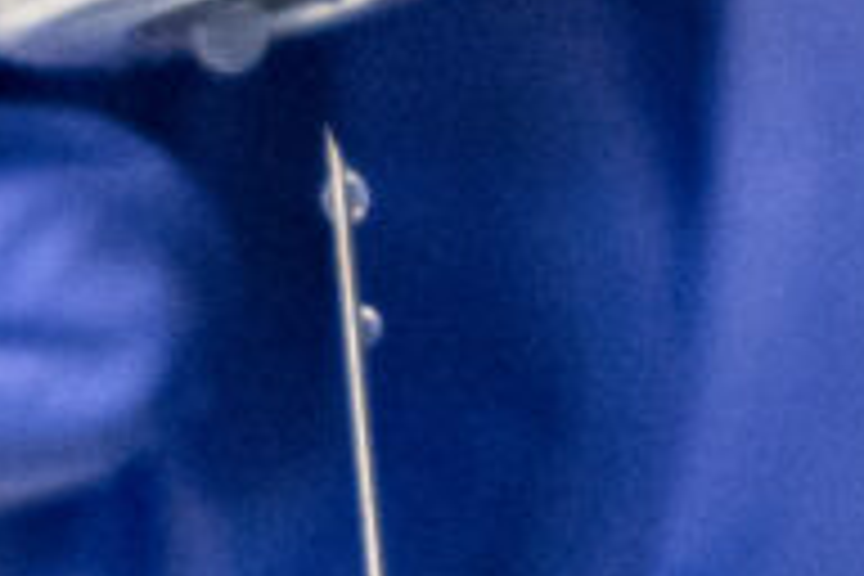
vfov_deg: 0.9
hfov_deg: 1.3
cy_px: -358
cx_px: 279
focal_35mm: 1596
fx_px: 38301
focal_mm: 200
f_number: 2.8
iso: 1600
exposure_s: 1/500
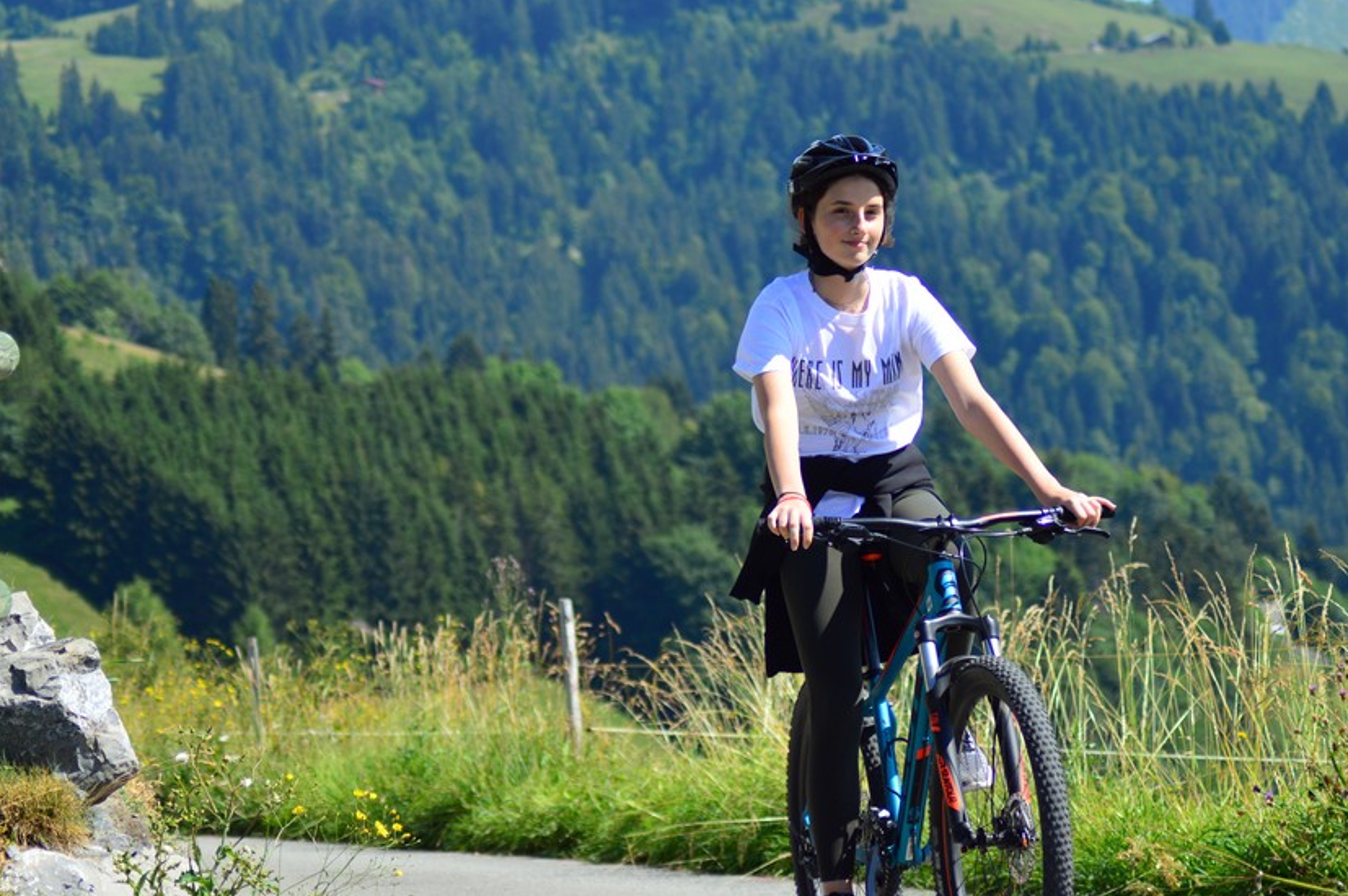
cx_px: 725
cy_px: 540
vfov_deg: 10.5
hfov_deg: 15.8
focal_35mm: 130
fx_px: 4864
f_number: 4.5
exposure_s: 1/1250
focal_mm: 70
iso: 200
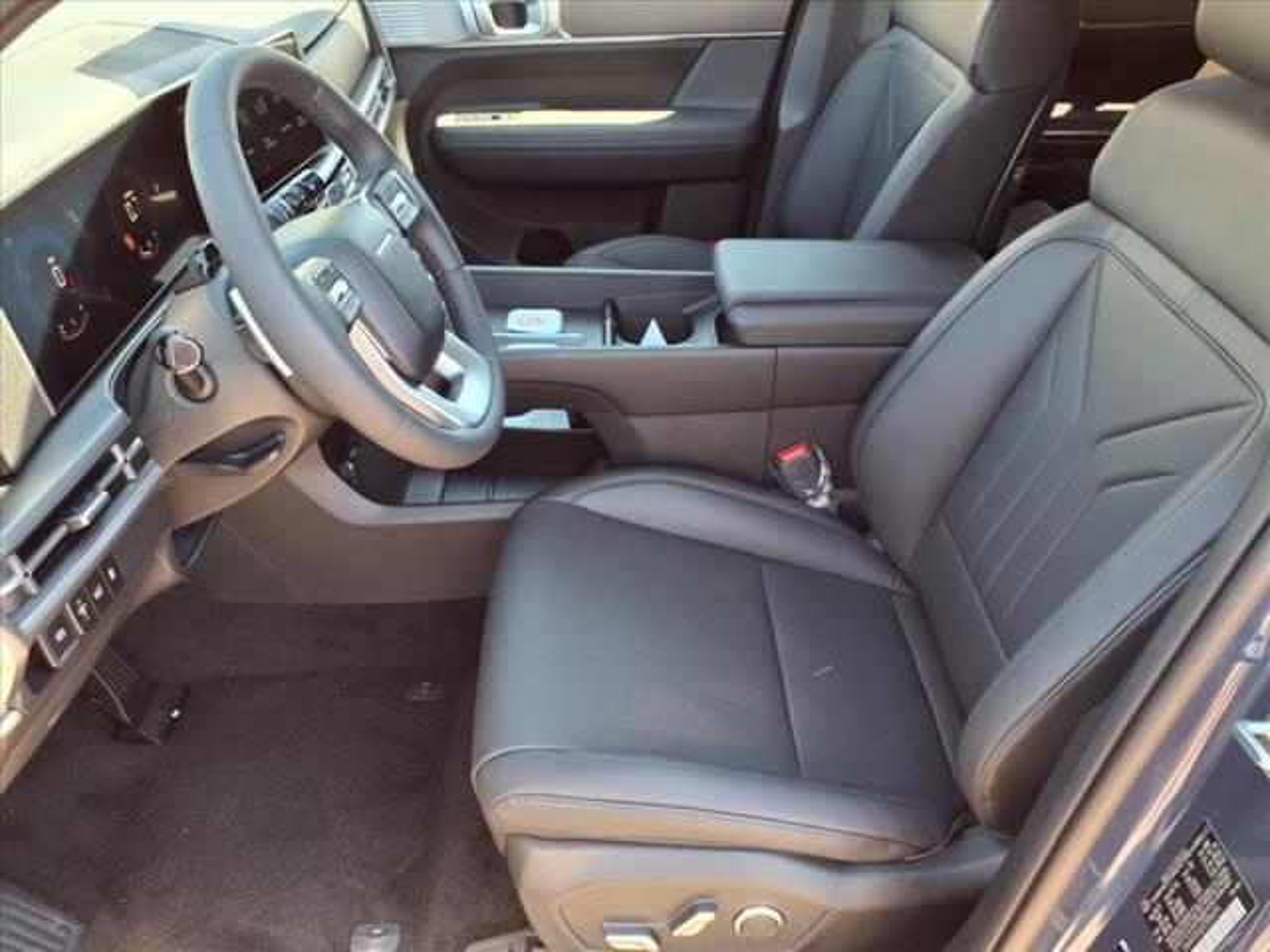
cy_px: 476
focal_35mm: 27
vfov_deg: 51.4
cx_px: 635
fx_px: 991
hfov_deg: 65.3
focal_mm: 3.58
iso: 50
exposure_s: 1/60.2
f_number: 1.9
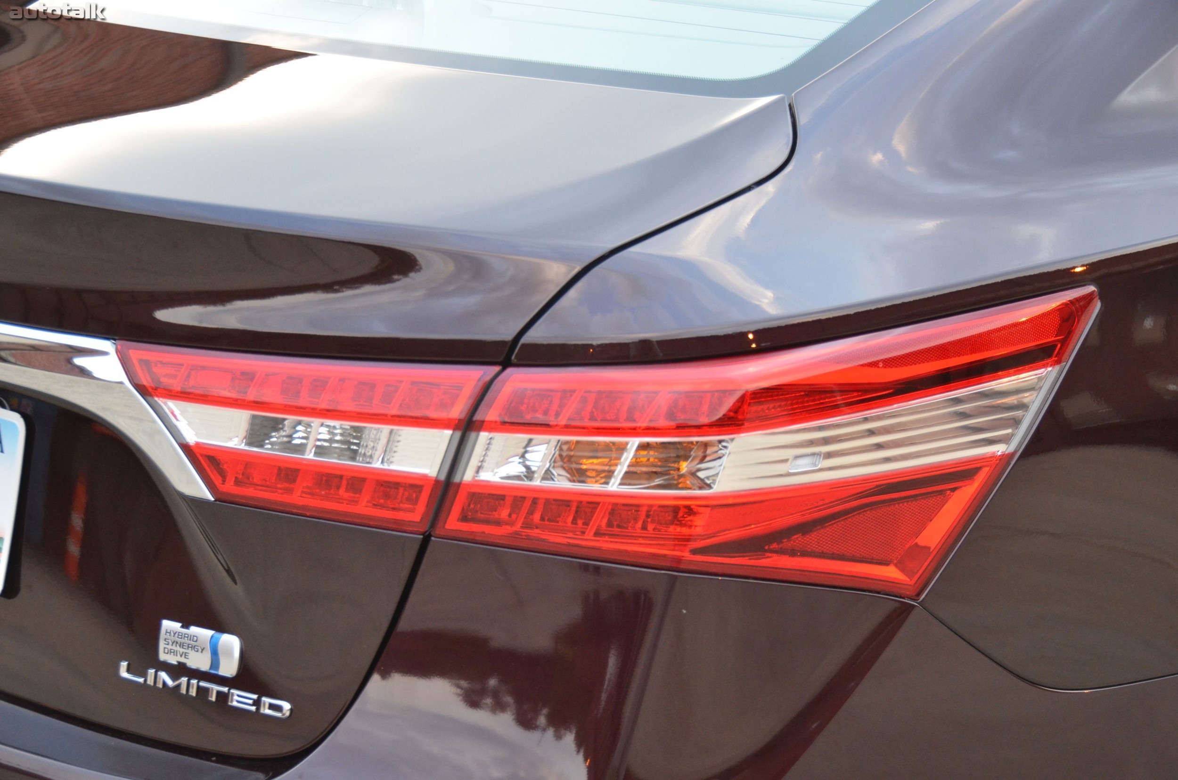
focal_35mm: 84
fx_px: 2743
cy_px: 390
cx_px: 589
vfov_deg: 16.2
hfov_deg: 24.2
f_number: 4.8
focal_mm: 56
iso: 1600
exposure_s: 1/200
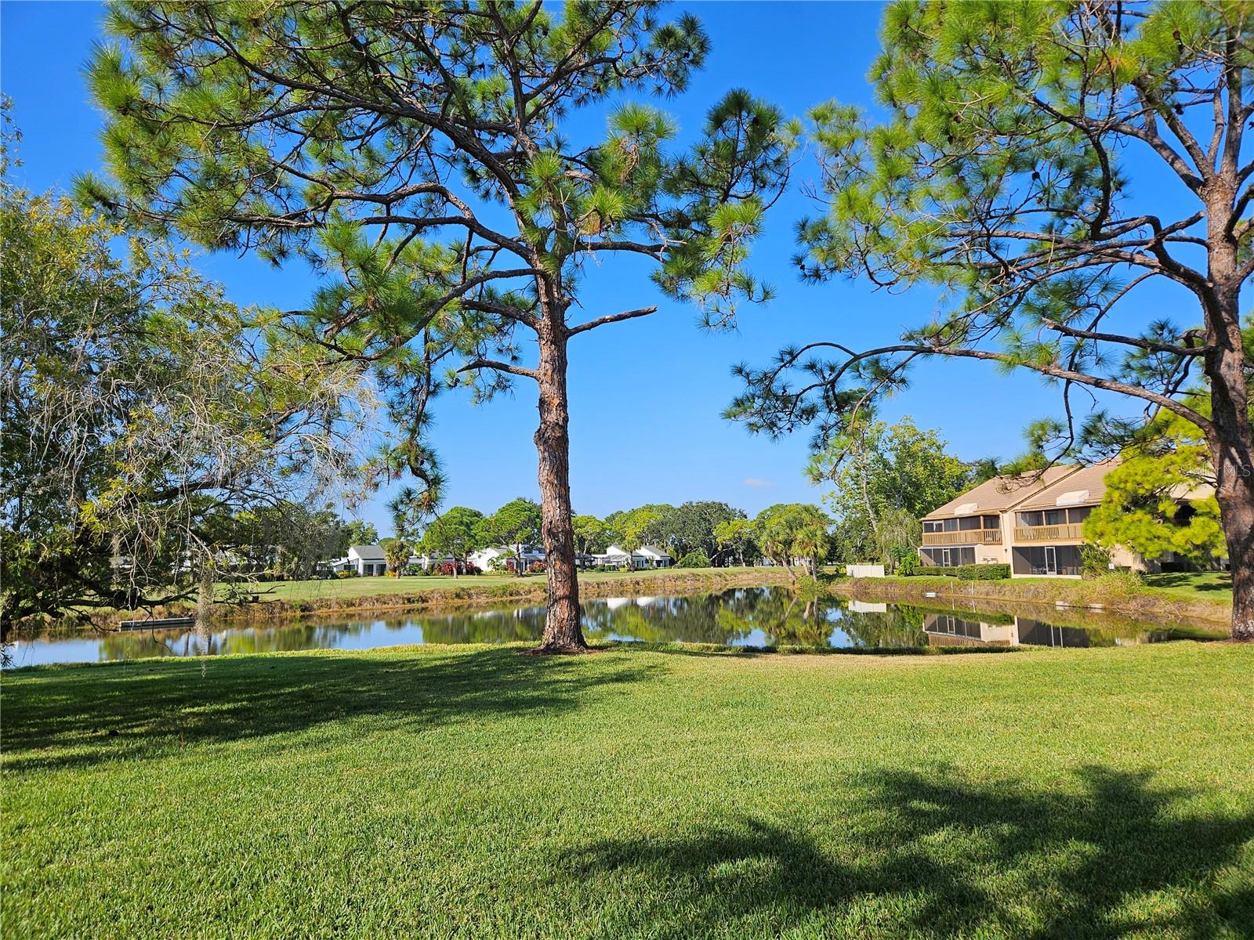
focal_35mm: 23
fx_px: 833
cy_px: 470
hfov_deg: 73.9
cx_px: 627
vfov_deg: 58.9
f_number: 1.8
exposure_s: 1/1946
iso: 25
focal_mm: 5.4
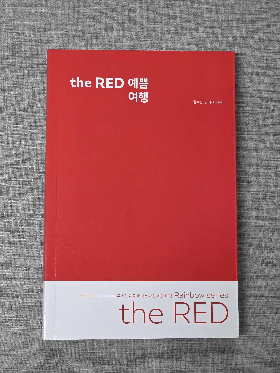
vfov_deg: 28.2
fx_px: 744
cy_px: 186
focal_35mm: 69
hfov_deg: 21.3
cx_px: 140
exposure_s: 1/120
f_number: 2.4
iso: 400
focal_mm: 7.9
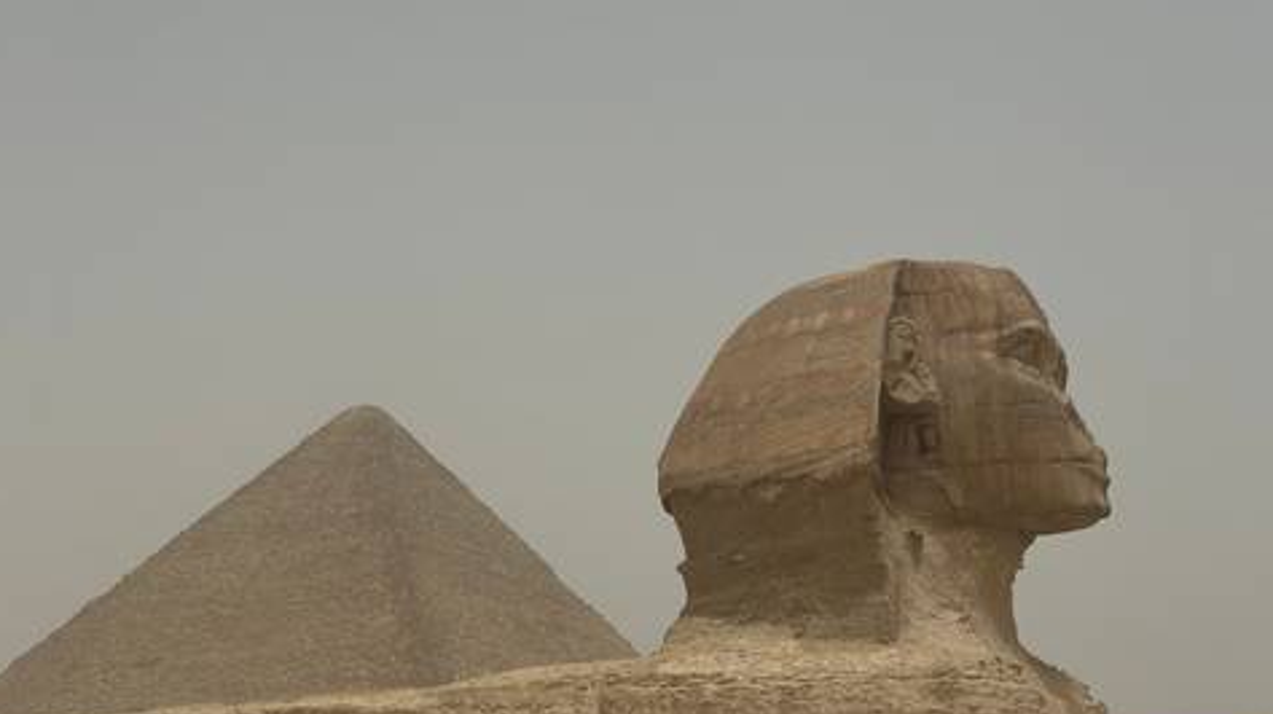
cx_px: 631
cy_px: 370
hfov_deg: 39.2
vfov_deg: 22.6
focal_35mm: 53
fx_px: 1788
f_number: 1.78
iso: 64
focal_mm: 6.86
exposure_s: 1/12048
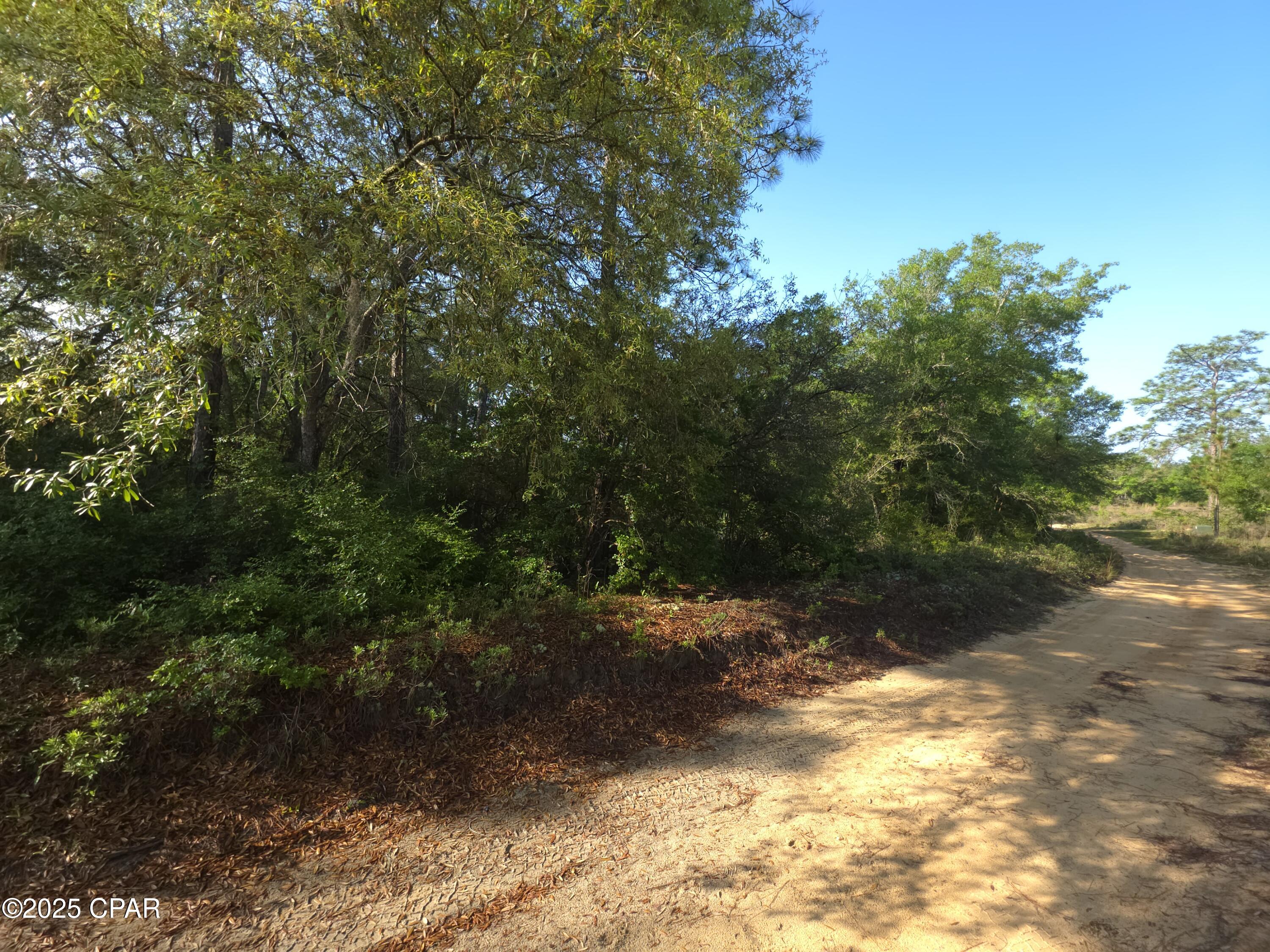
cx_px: 635
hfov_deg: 106.2
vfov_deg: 89.9
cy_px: 476
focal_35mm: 13
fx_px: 477
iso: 20
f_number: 1.9
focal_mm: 2.2
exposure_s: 1/169
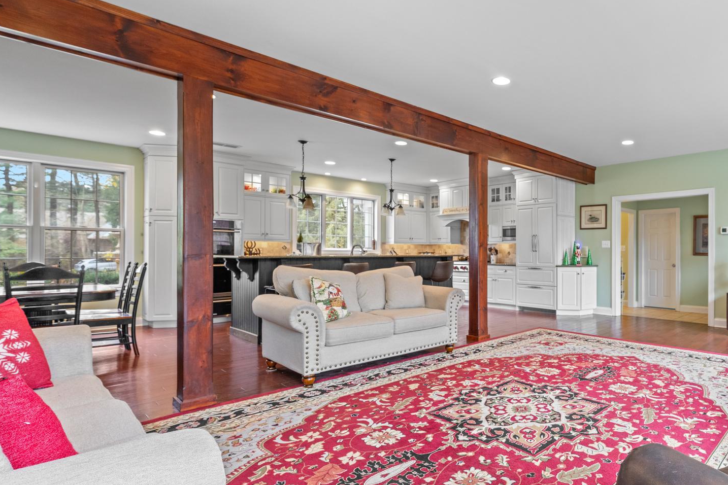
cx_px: 513
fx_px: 404
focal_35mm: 20
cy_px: 251
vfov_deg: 61.9
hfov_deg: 79.7
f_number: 7.1
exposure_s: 1/8
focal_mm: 14
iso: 800
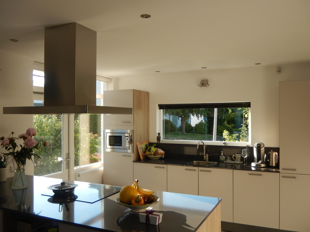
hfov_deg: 56.8
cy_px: 116
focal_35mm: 32
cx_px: 155
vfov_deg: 44.2
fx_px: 287
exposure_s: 1/200
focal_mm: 5.7
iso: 125
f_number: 3.8
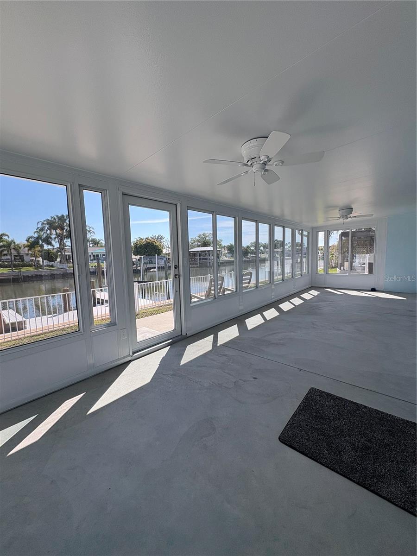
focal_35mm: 14
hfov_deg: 85.7
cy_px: 278
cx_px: 208
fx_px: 225
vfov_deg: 102.1
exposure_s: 1/741
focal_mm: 2.22
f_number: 2.2
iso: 40
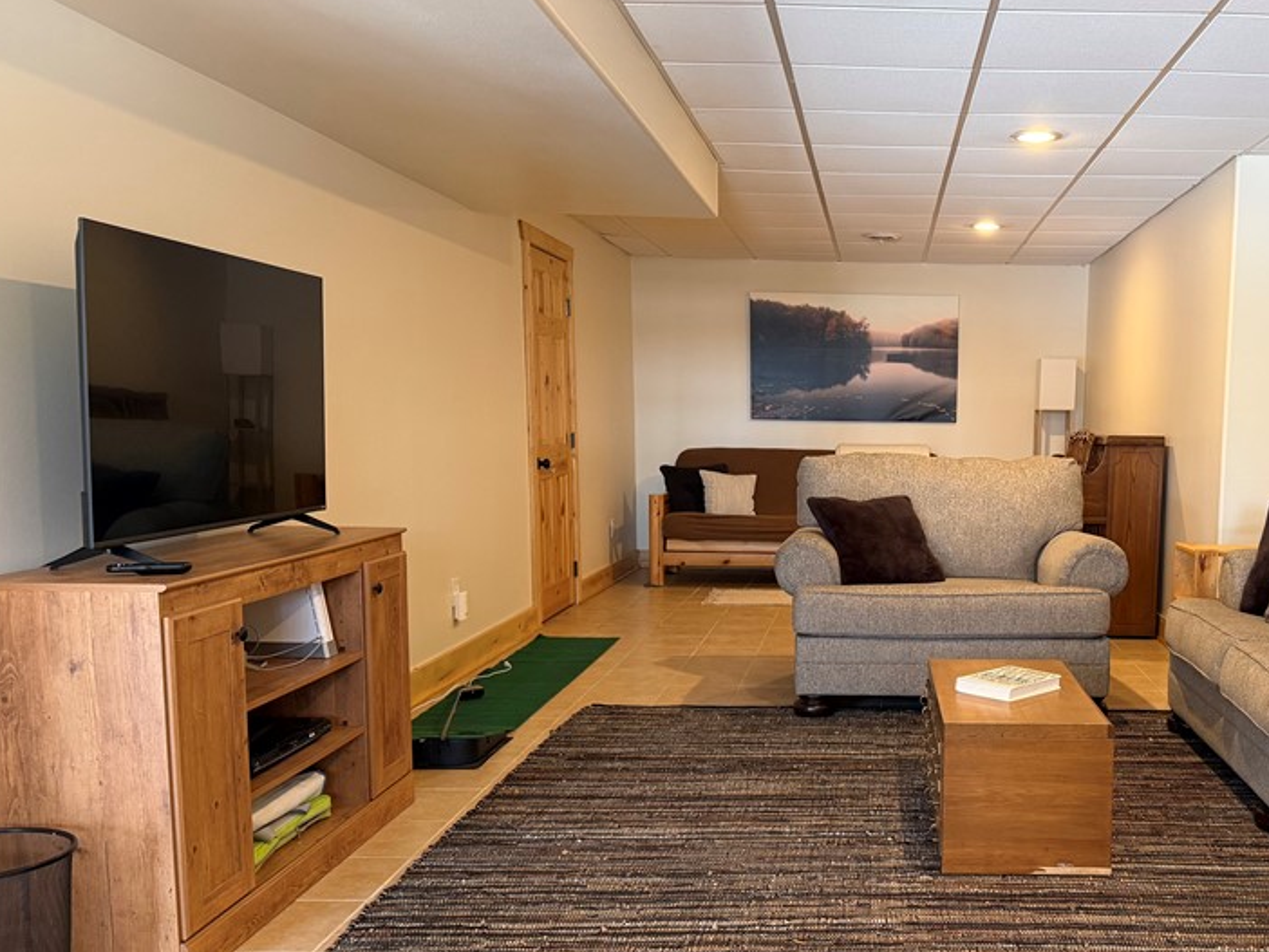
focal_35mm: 35
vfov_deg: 40.5
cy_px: 578
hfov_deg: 51.0
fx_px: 1284
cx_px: 904
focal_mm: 6.76
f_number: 1.78
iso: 250
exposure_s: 1/60
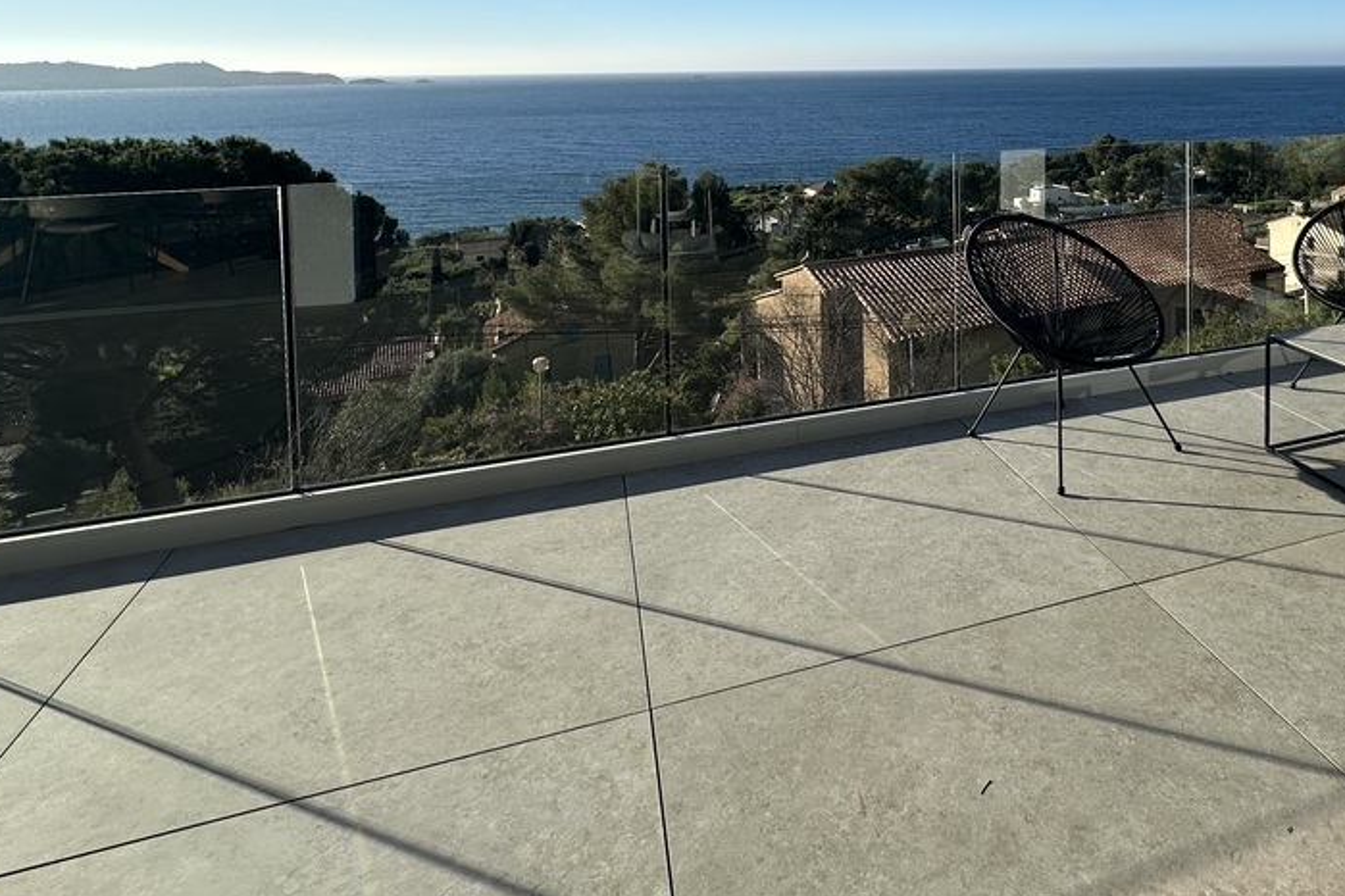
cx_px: 943
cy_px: 106
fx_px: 934
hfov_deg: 68.6
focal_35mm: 25
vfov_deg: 46.7
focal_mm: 2.22
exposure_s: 1/2451
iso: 50
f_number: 2.2
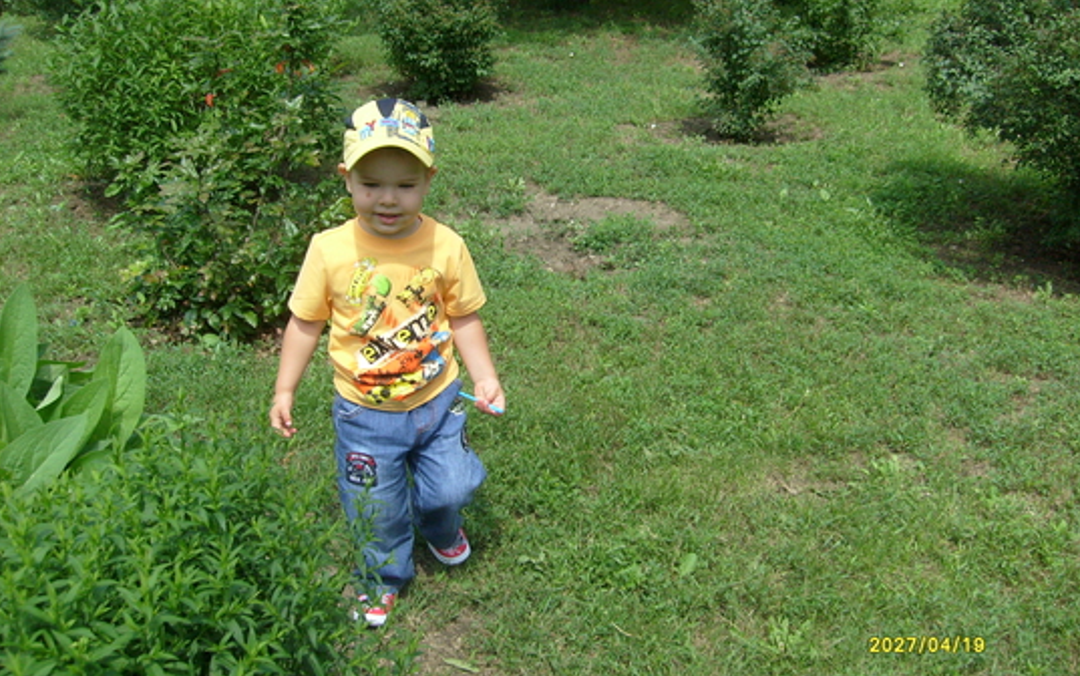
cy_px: 315
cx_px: 537
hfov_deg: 51.5
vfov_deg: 33.6
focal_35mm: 38
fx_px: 1119
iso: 80
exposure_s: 1/180
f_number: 7.1
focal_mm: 5.8
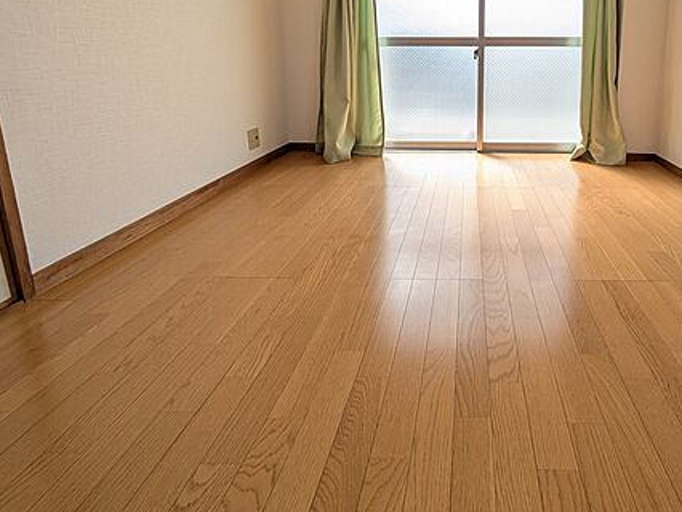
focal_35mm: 21
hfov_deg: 76.3
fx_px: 414
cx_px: 457
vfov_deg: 60.2
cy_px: 131
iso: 49
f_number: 2.2
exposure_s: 1/301
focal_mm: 1.83
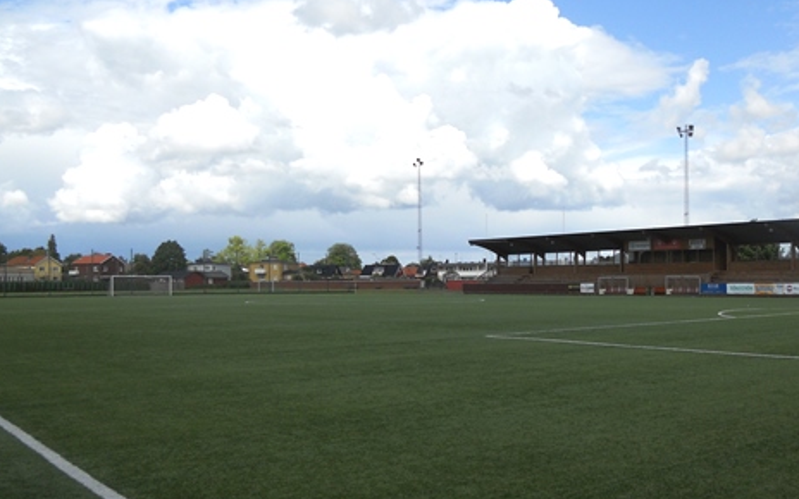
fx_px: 806
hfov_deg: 52.3
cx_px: 492
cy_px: 272
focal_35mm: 37
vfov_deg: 34.4
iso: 80
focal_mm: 4.9
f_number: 3.2
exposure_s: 1/1250
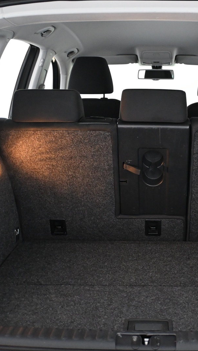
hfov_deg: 22.3
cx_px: 158
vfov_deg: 39.0
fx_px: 496
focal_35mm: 53
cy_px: 175
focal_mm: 22.5
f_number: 4
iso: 3600
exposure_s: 1/60
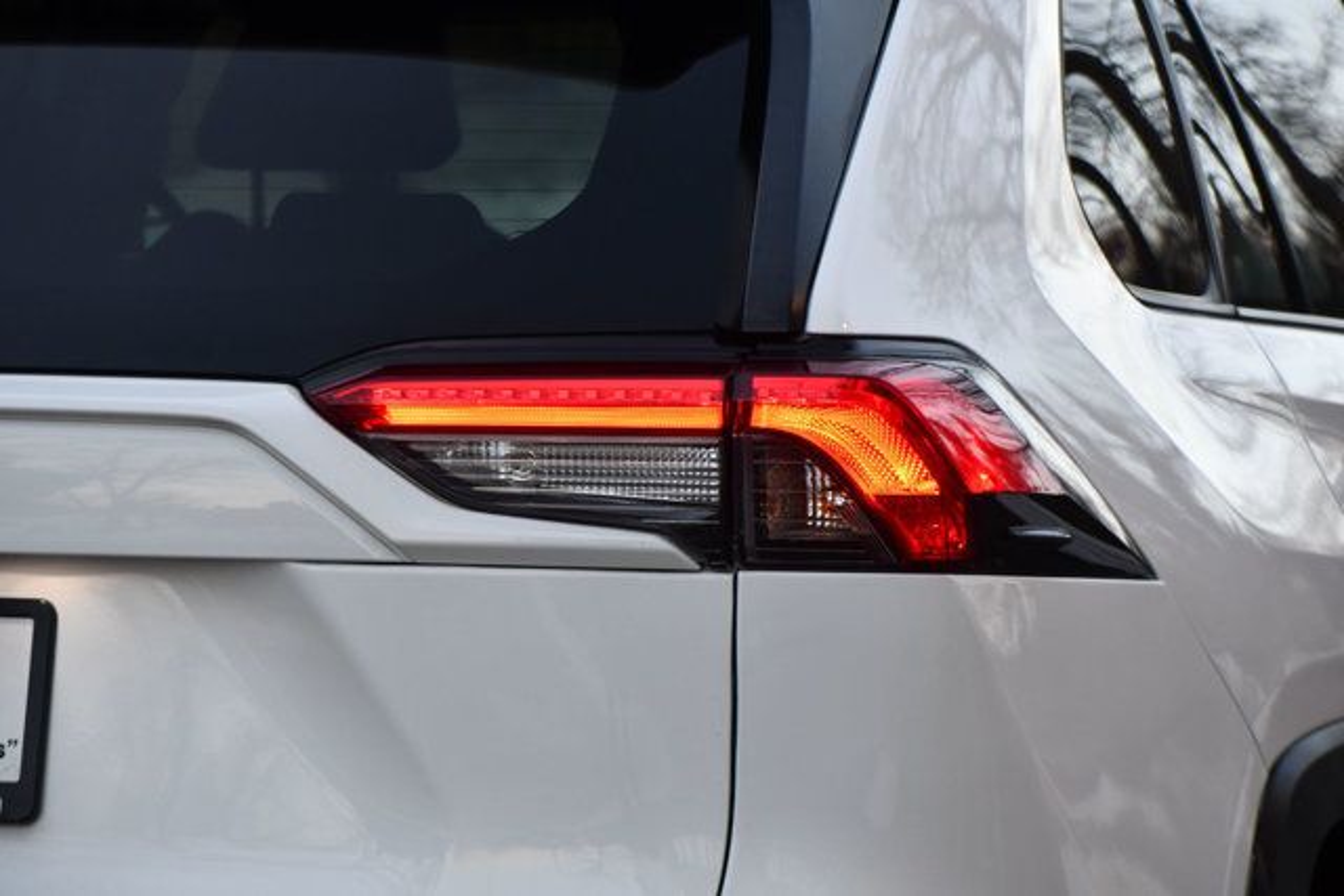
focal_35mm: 165
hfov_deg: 12.4
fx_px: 6161
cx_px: 672
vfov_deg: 8.3
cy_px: 448
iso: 800
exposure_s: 1/250
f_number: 4.8
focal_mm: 110
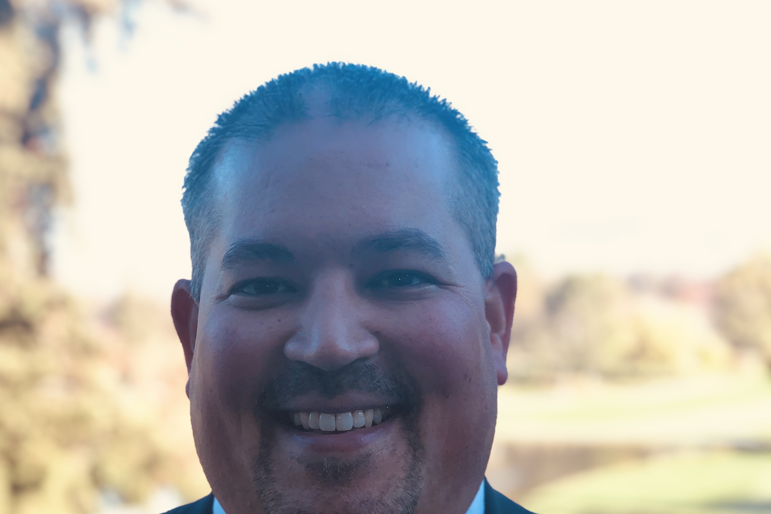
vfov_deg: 18.6
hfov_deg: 27.7
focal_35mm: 73
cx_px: 389
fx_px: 1563
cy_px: 361
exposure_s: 1/313
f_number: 2.4
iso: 50
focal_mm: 6
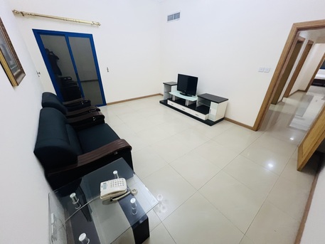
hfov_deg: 106.2
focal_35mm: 13
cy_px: 122
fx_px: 122
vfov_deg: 89.9
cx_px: 162
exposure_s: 1/50
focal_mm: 1.57
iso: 400
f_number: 1.8
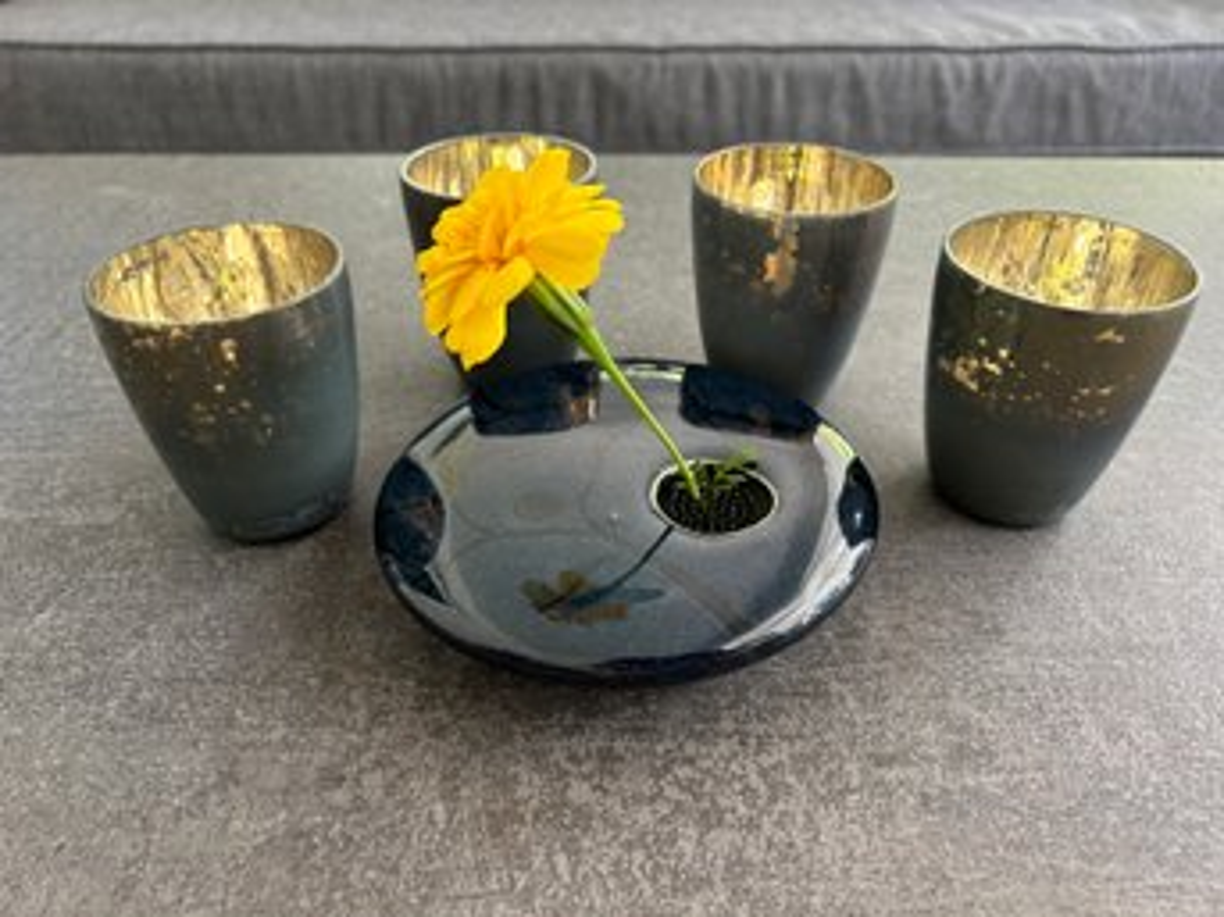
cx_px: 612
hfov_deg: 67.3
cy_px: 458
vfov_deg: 53.0
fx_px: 919
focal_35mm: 26
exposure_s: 1/60
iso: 200
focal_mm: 5.7
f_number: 1.5
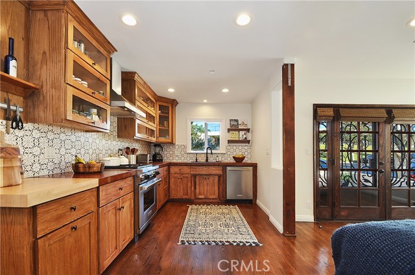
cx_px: 208
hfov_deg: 100.5
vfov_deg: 77.2
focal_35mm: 15
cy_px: 138
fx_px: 173
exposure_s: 1/15
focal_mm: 10
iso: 320
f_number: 8
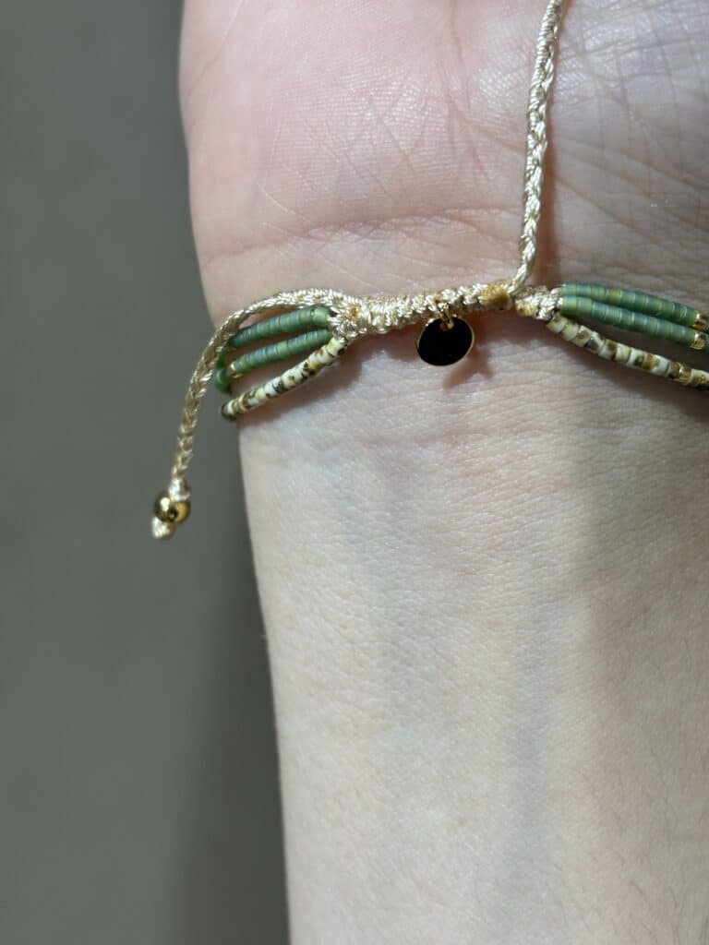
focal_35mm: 52
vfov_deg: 36.8
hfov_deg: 28.0
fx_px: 1420
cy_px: 472
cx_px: 354
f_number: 1.6
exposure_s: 1/100
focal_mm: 5.96
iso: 40
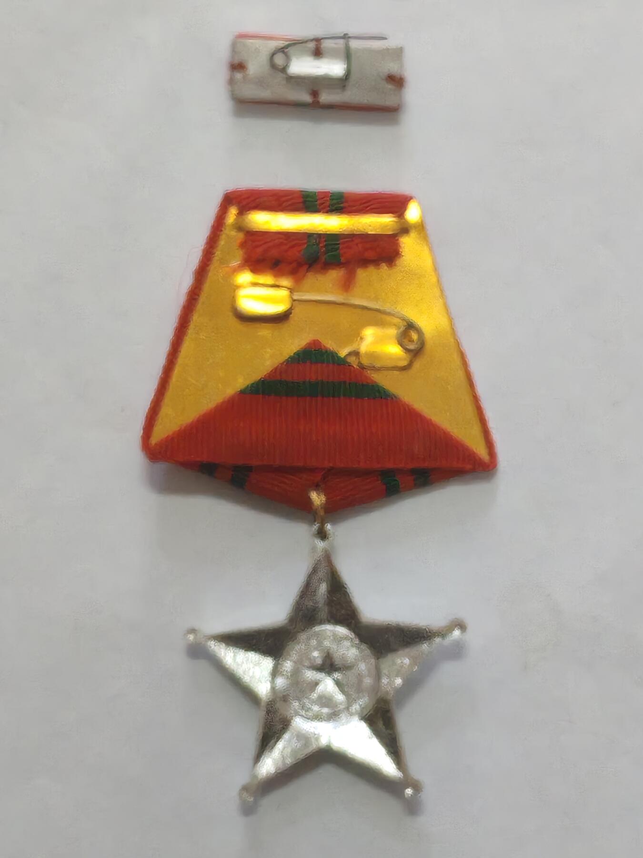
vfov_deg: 18.5
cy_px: 429
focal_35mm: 106
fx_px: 2625
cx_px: 322
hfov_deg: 14.0
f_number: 1.95
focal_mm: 5.52
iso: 800
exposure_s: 1/50
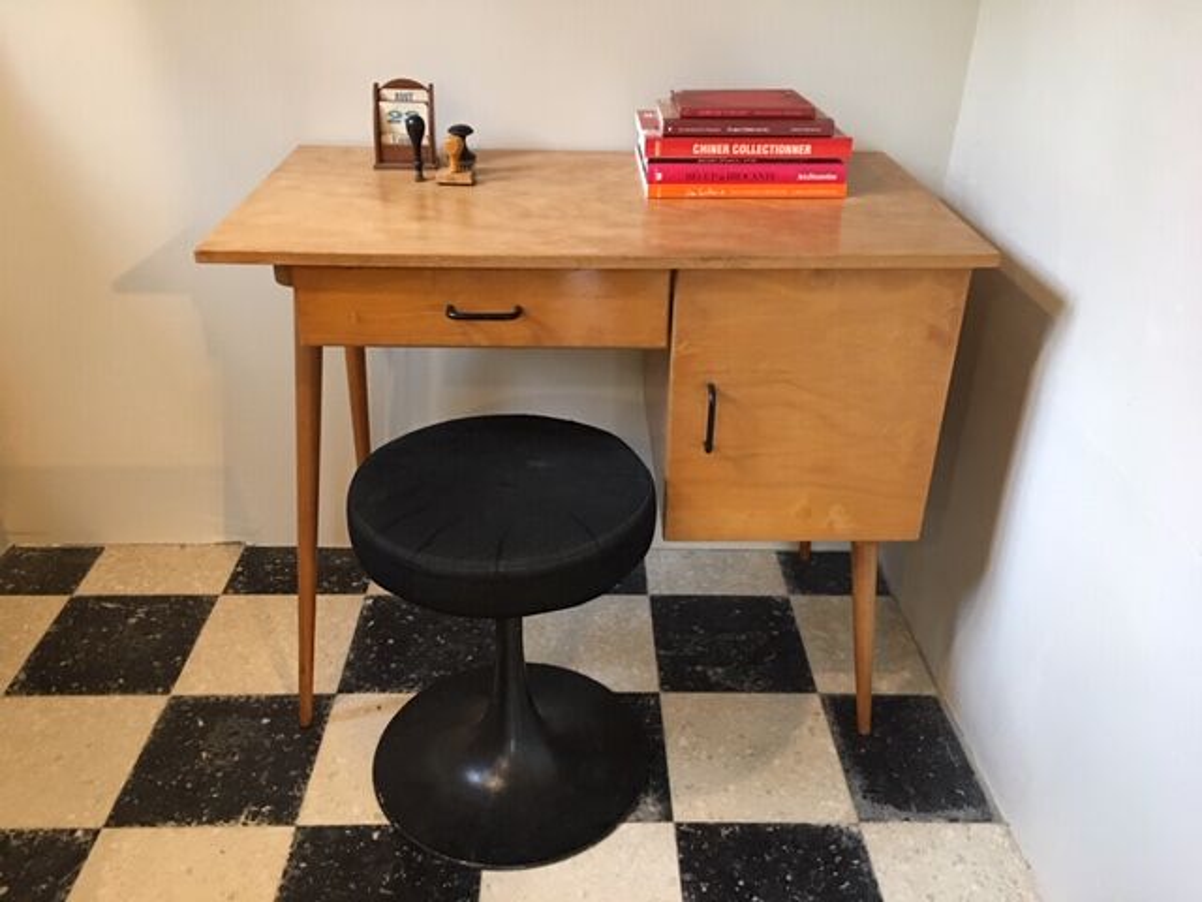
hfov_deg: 61.7
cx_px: 601
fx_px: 1007
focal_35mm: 29
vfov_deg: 48.2
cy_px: 451
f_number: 2.2
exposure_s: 1/8
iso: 125
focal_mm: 4.15
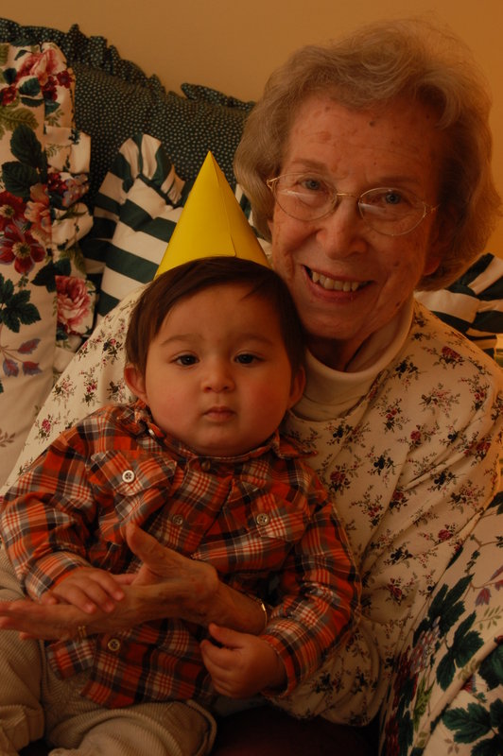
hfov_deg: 16.5
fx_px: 1732
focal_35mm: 82
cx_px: 252
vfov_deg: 24.6
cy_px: 378
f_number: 5.6
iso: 400
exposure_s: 1/60
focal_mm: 55
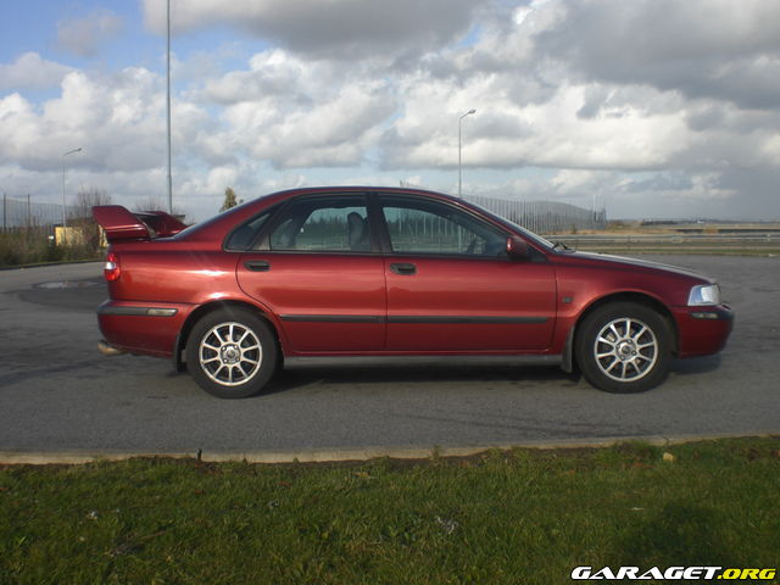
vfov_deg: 37.7
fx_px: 856
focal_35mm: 38
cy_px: 292
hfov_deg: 49.0
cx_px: 390
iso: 50
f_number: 4.4
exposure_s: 1/320
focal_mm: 6.3
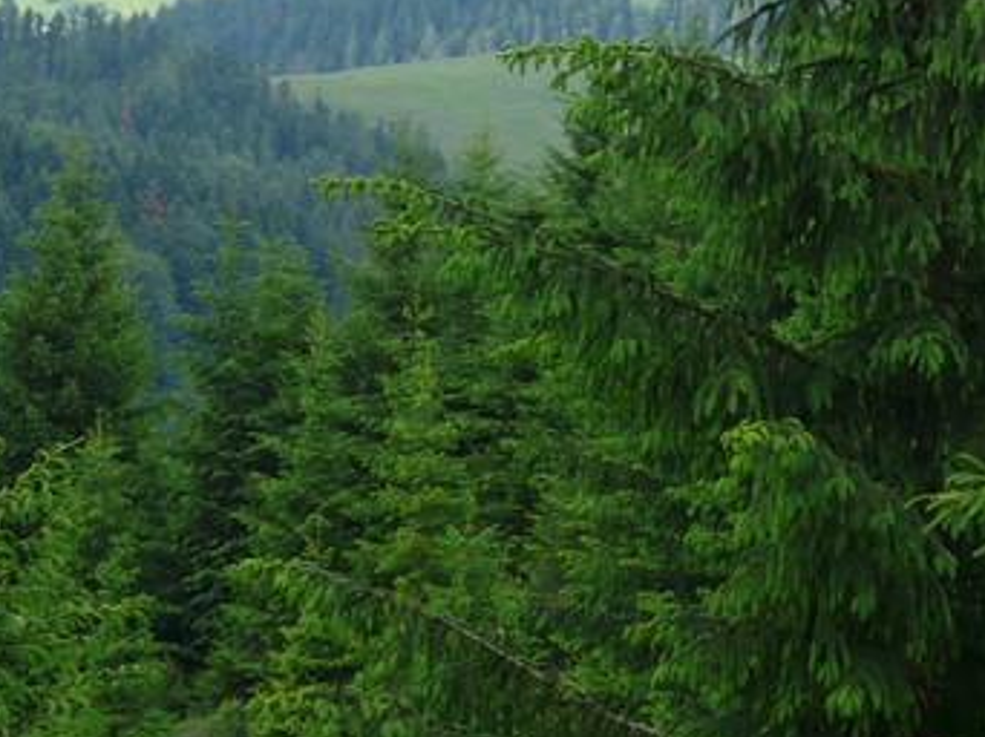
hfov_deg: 8.9
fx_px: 6256
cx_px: -17
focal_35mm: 220
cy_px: 236
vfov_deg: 6.7
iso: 100
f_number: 4.5
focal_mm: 15.4
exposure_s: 1/200
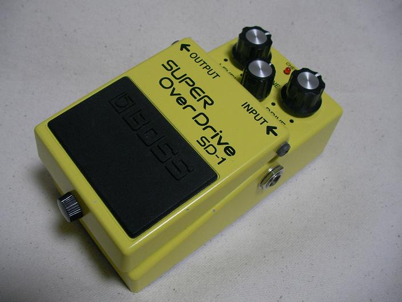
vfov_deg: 37.7
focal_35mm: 38
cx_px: 201
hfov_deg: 49.0
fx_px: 441
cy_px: 151
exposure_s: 1/13.6
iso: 200
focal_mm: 6.3
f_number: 3.5
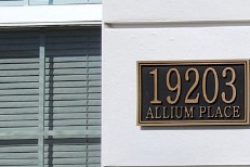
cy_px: 121
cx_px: 522
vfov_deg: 22.4
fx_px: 417
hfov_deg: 18.3
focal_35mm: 60
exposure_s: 1/3427
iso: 50
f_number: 2.2
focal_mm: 2.2
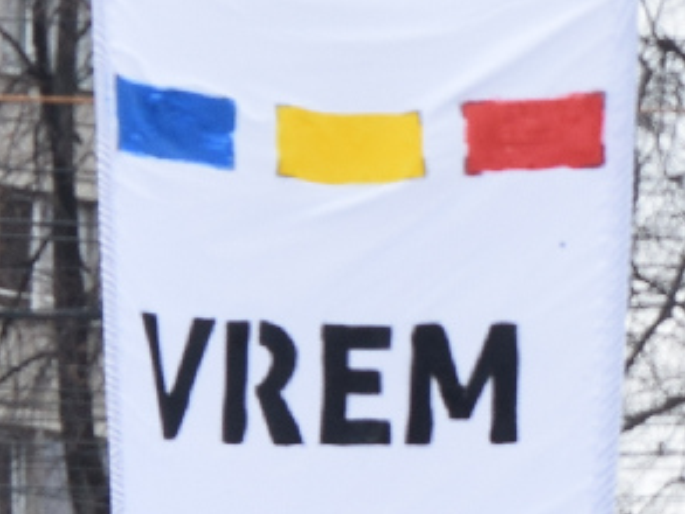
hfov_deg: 7.3
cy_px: 253
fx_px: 5306
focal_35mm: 268
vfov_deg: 5.6
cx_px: -82
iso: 160
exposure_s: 1/100
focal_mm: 24
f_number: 6.3
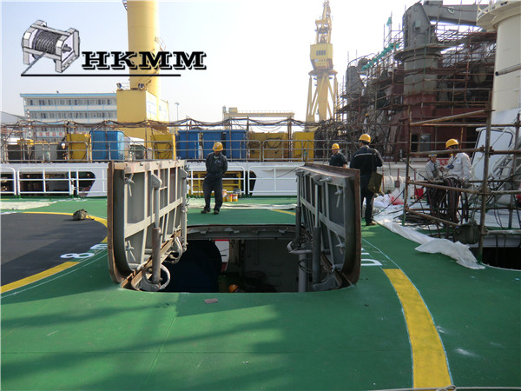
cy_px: 196
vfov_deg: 56.8
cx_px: 260
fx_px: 361
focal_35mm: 24
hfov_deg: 71.6
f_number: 3.2
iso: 64
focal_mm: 4.3
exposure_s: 1/400
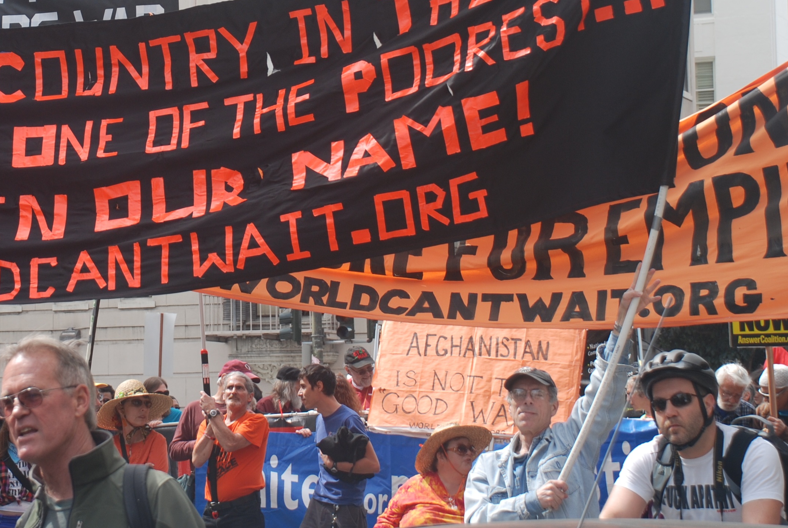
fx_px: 2871
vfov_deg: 10.5
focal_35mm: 131
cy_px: 63
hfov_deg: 15.5
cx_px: 158
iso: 100
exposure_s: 1/125
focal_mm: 48
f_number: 5.6
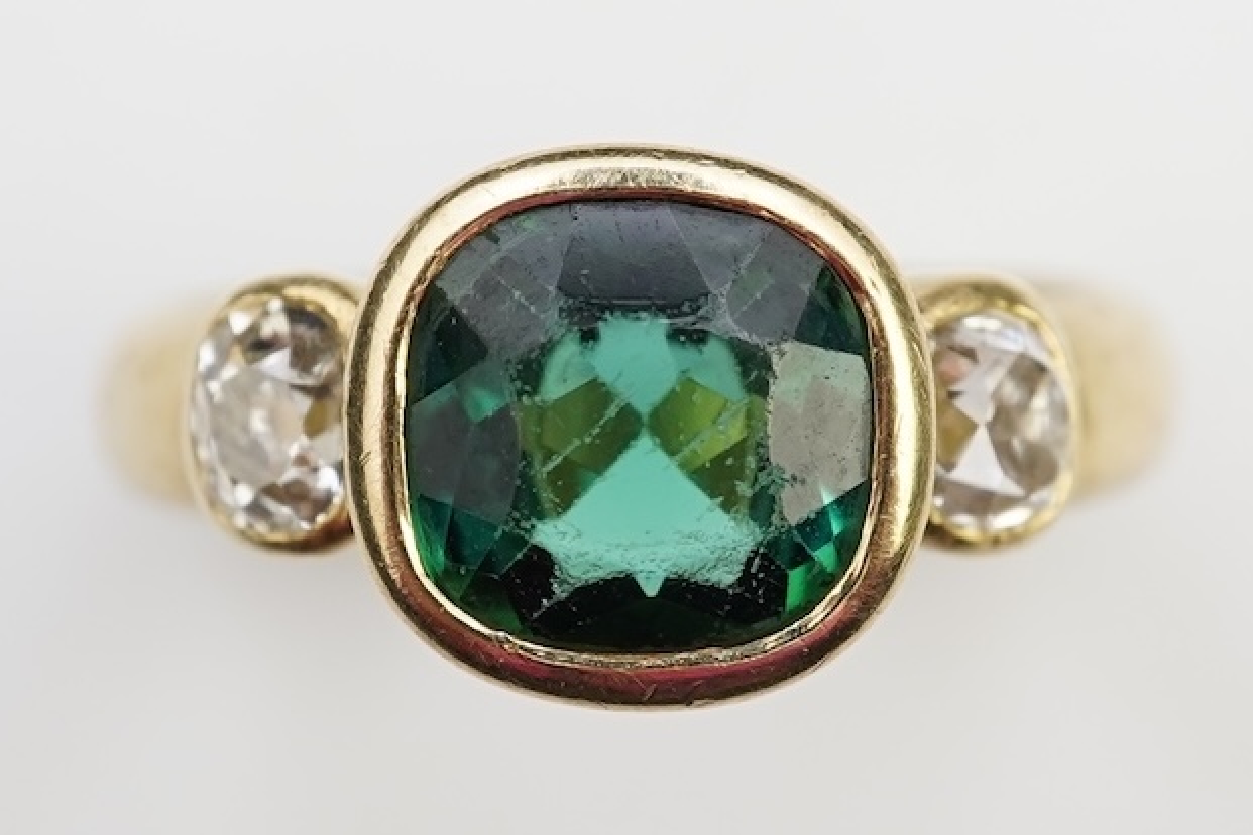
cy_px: 418
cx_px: 626
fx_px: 1566
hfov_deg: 43.6
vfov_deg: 29.9
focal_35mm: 45
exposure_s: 1/25
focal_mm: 30
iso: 400
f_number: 10
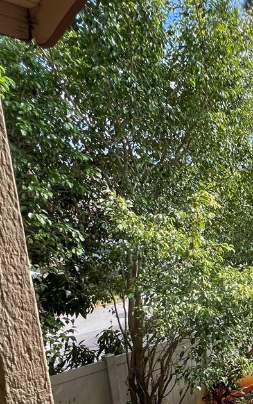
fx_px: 386
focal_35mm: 35
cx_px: 388
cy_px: 296
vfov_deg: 53.2
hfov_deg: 25.9
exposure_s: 1/490
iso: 32
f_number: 1.8
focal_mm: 1.57
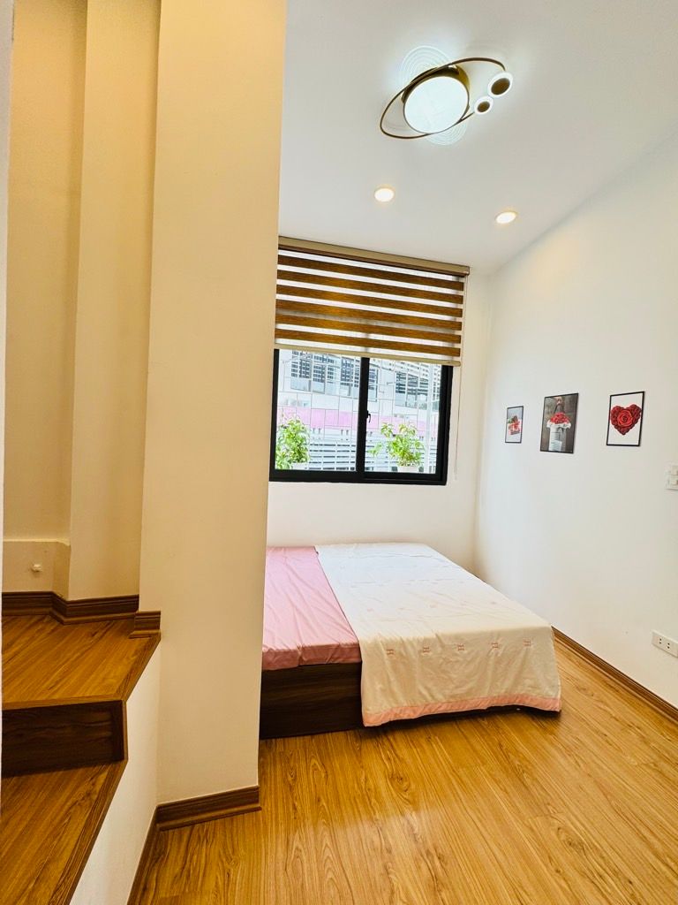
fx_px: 366
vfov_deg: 102.1
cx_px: 339
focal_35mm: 14
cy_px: 452
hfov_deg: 85.7
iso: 40
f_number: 2.2
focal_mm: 2.22
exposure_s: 1/99
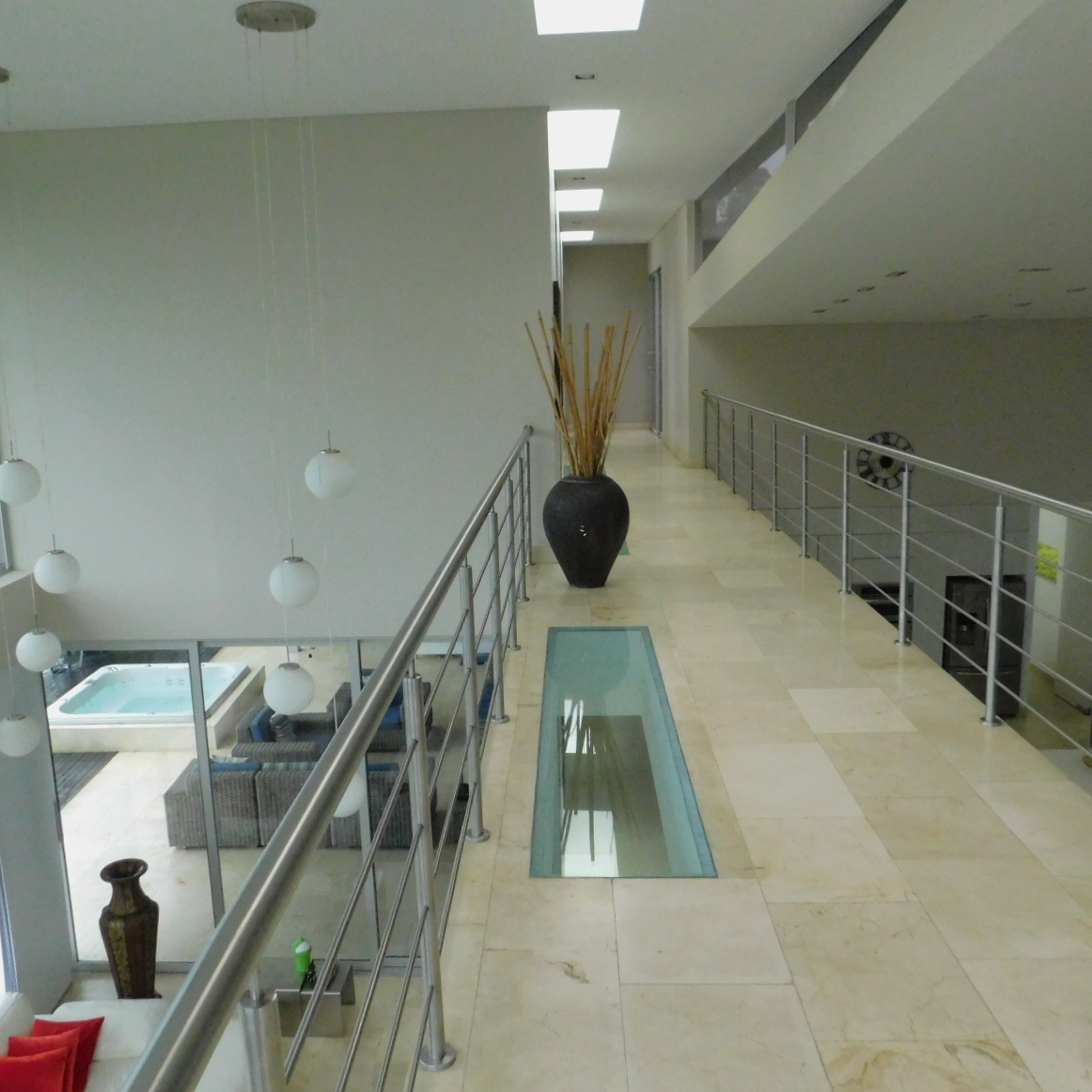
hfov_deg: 57.3
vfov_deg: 57.3
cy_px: 530
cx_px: 517
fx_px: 999
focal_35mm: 28
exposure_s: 1/800
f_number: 3
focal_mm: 4
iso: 800
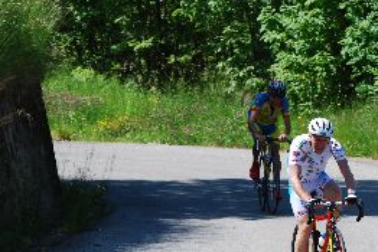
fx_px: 4066
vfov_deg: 3.6
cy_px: 158
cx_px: 306
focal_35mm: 387
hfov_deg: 5.3
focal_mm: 150
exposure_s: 1/125
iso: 100
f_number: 8
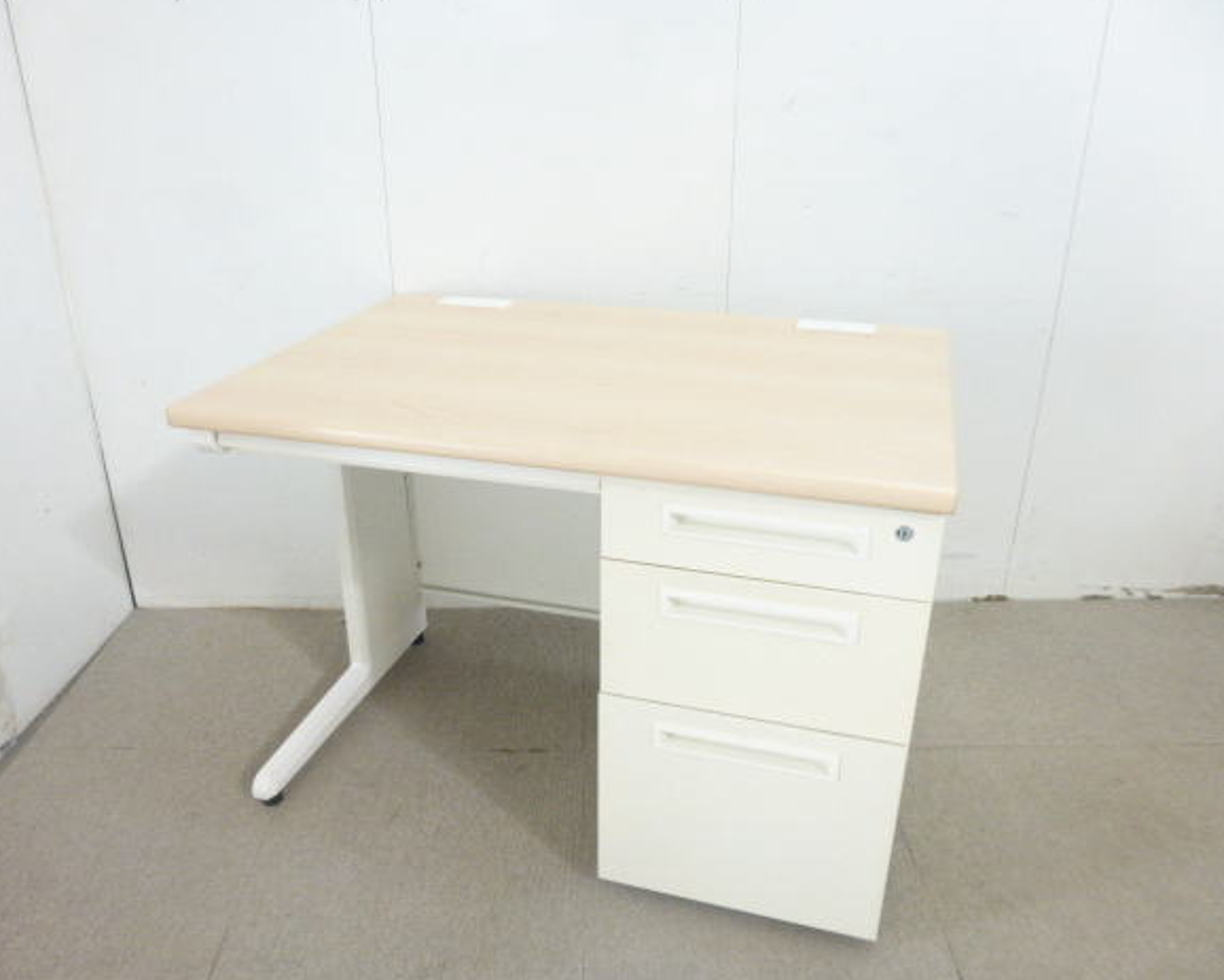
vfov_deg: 53.2
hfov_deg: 63.9
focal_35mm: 27
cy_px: 493
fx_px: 979
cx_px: 561
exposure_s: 1/60
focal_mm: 4.5
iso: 250
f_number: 3.1
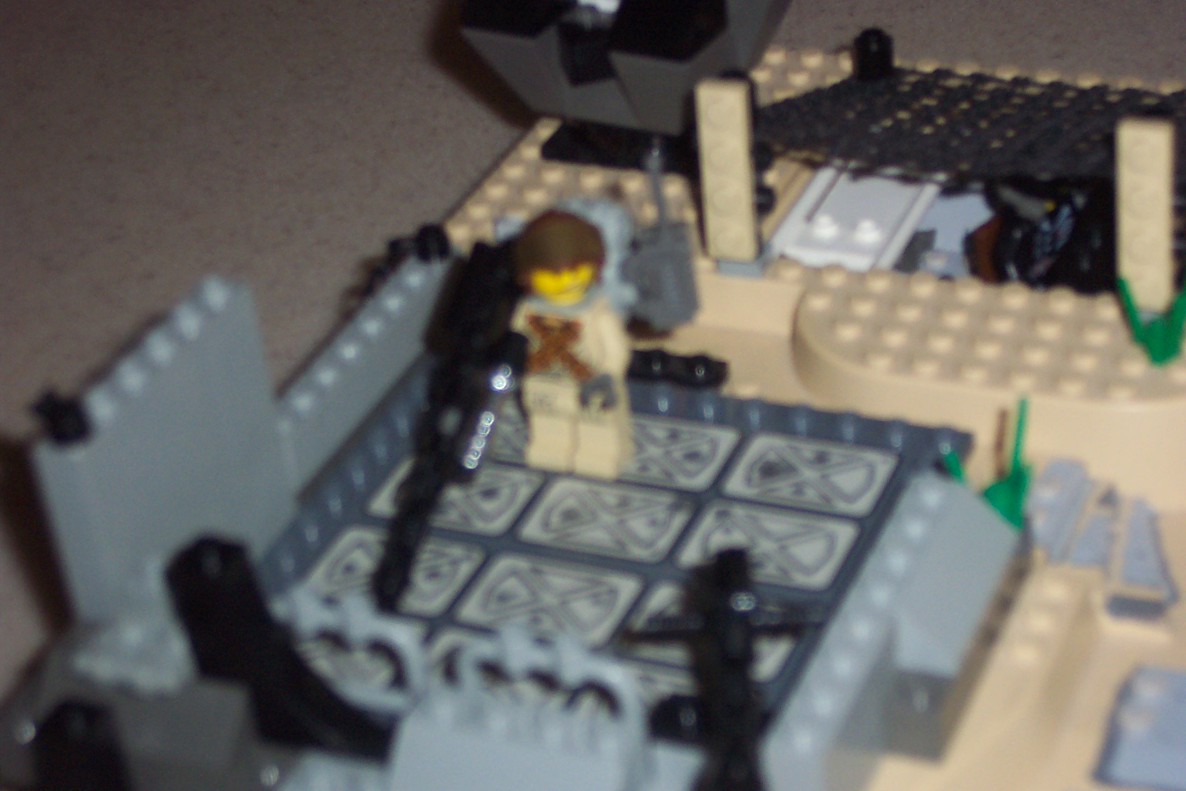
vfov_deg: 15.4
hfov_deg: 22.9
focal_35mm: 89
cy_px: 396
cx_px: 593
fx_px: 2932
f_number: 4
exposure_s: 1/60
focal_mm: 18.7
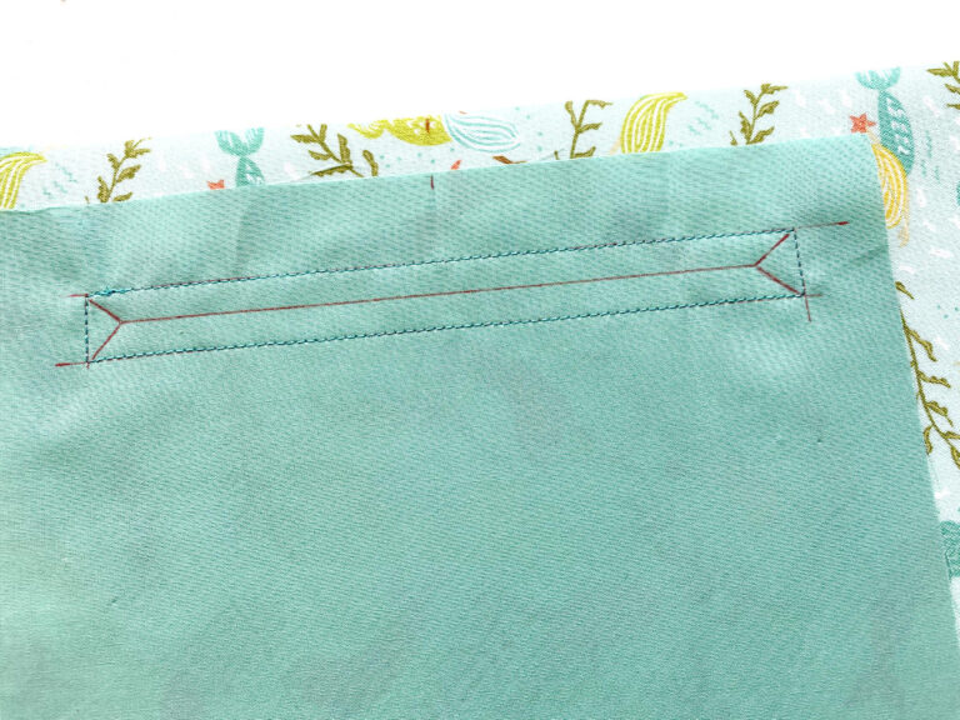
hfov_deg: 67.3
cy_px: 360
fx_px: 721
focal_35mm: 26
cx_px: 480
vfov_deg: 53.1
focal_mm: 4.2
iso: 50
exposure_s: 1/121
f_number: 1.8
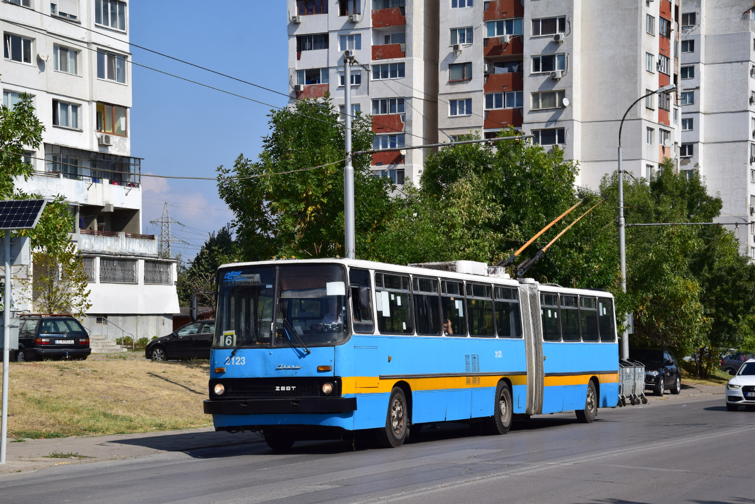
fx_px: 1636
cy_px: 252
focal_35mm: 78
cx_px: 378
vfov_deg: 17.5
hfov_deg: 26.0
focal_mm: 52
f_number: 6.3
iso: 200
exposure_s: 1/1000
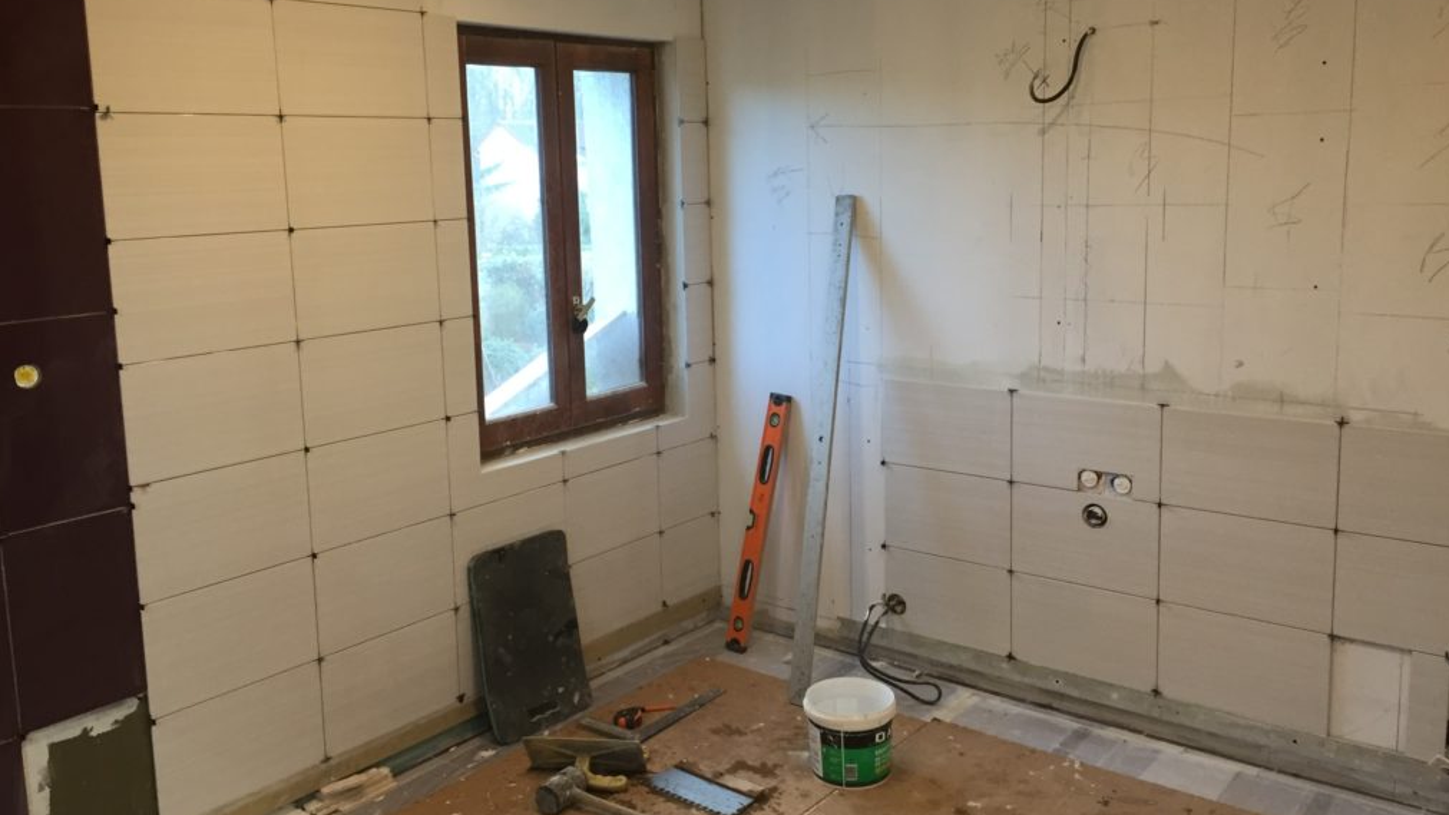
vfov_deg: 36.6
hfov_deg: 61.0
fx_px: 1230
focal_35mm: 32
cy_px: 345
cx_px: 722
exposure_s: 1/33
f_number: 2.2
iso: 64
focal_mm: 4.15
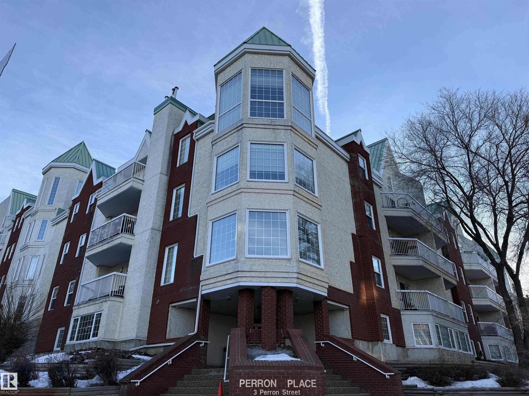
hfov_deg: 71.6
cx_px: 264
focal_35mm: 24
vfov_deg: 56.8
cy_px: 198
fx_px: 367
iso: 80
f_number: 1.78
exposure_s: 1/1553
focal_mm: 6.76
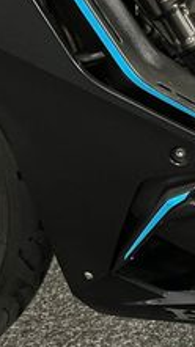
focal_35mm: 82
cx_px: 321
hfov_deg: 13.6
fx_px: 755
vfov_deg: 25.9
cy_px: 144
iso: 500
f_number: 1.6
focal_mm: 5.1
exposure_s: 1/25
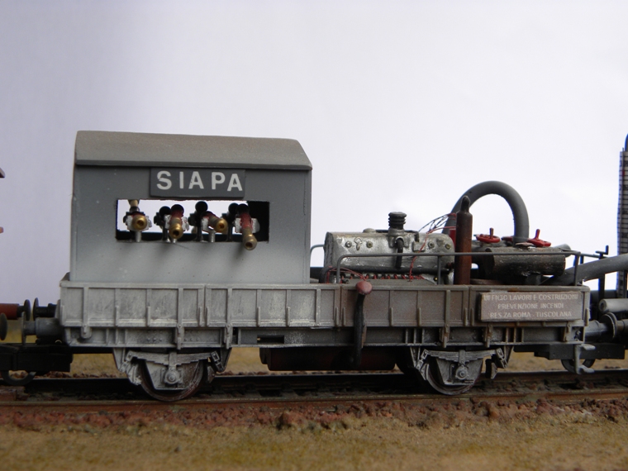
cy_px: 236
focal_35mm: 52
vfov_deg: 28.0
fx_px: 943
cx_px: 314
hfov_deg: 36.8
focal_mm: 9.2
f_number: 3.5
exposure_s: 1/74.1
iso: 64
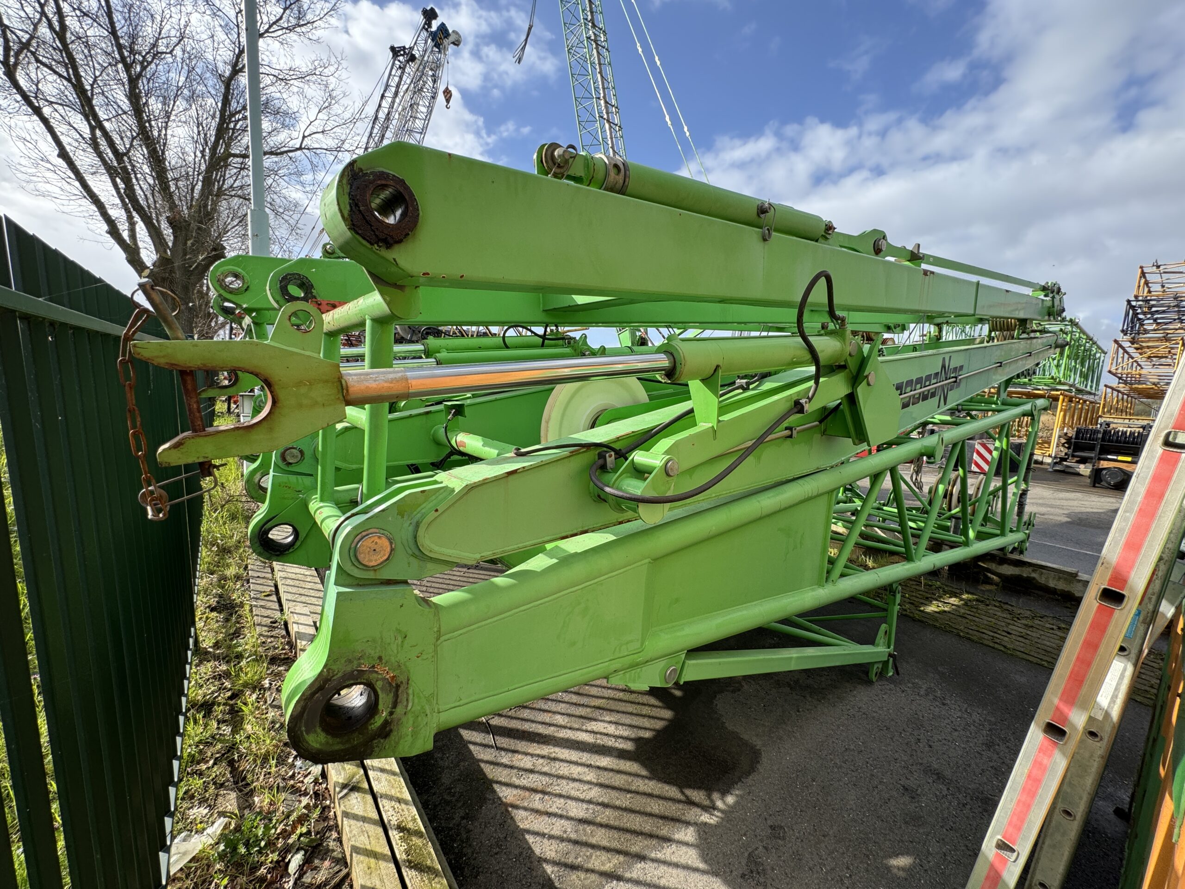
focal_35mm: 14
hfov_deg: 102.1
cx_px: 592
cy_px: 444
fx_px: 479
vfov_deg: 85.7
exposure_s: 1/357
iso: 40
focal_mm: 2.22
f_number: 2.2
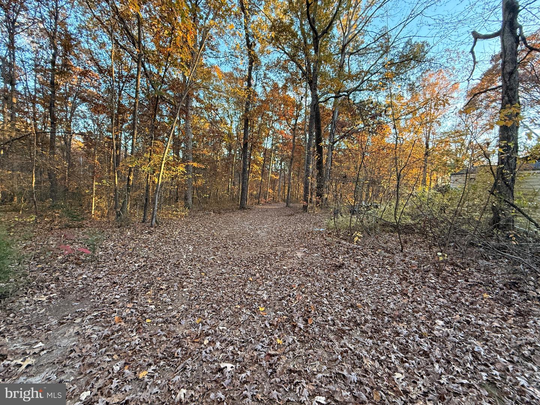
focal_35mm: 14
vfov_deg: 85.7
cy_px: 202
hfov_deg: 102.1
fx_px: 218
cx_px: 270
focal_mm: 2.22
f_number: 2.2
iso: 250
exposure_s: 1/99
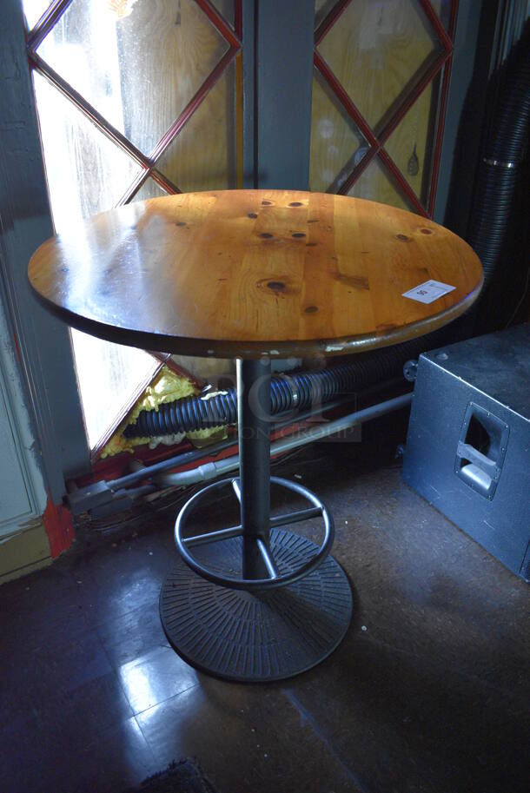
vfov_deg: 67.3
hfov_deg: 48.0
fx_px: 595
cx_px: 265
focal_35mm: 27
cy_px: 396
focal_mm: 18
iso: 3200
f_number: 3.5
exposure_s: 1/30
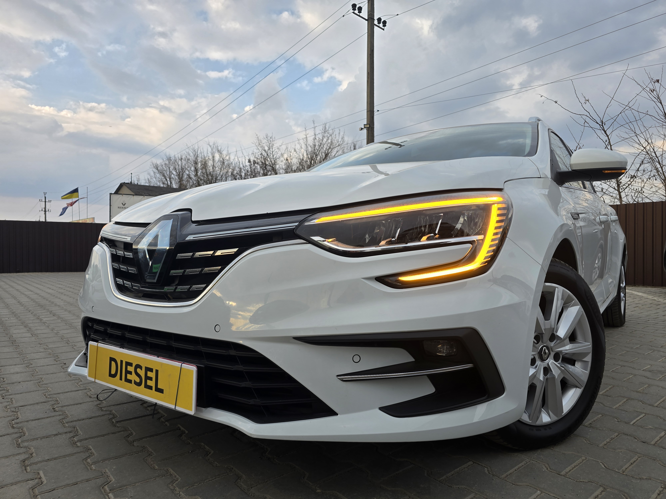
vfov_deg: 58.9
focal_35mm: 23
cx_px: 333
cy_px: 250
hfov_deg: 73.9
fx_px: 443
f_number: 1.7
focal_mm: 6.3
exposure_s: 1/180
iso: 20
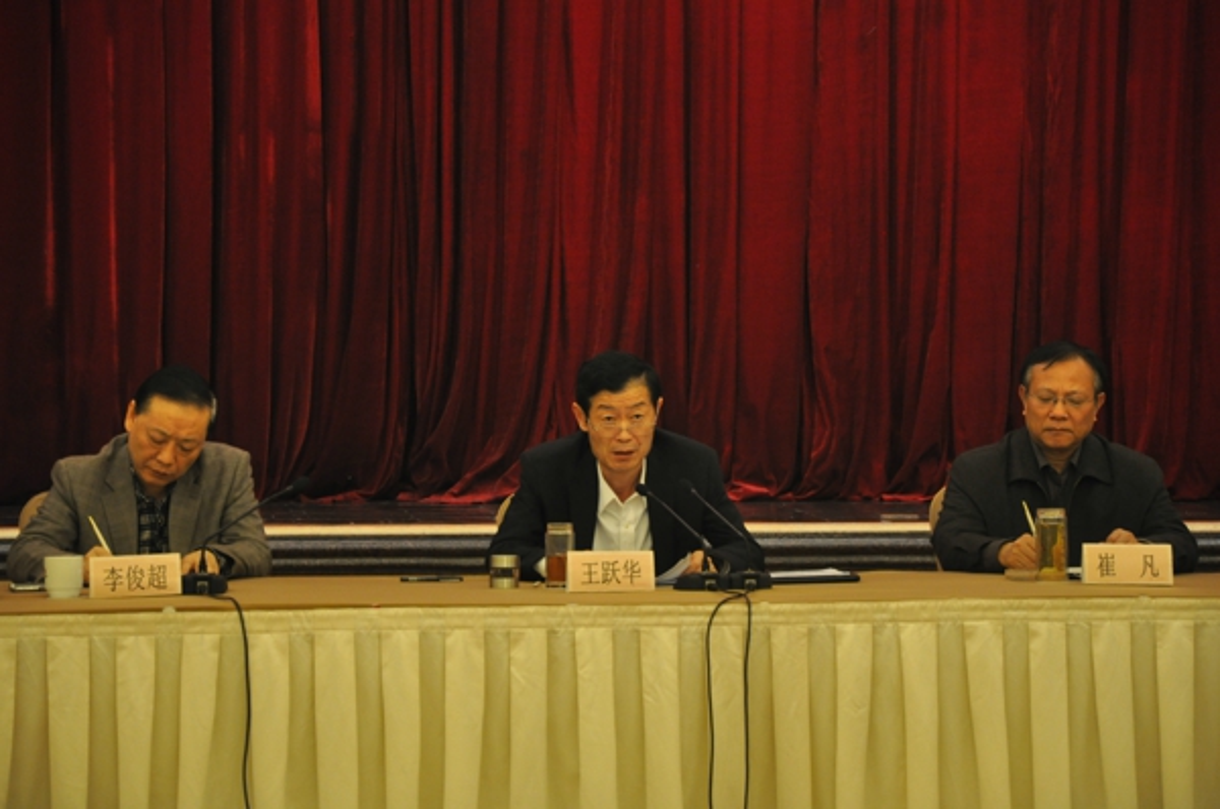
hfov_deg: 13.1
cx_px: 610
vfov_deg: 8.7
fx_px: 5329
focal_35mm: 158
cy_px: 404
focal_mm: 105
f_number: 5.6
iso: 1100
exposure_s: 1/30
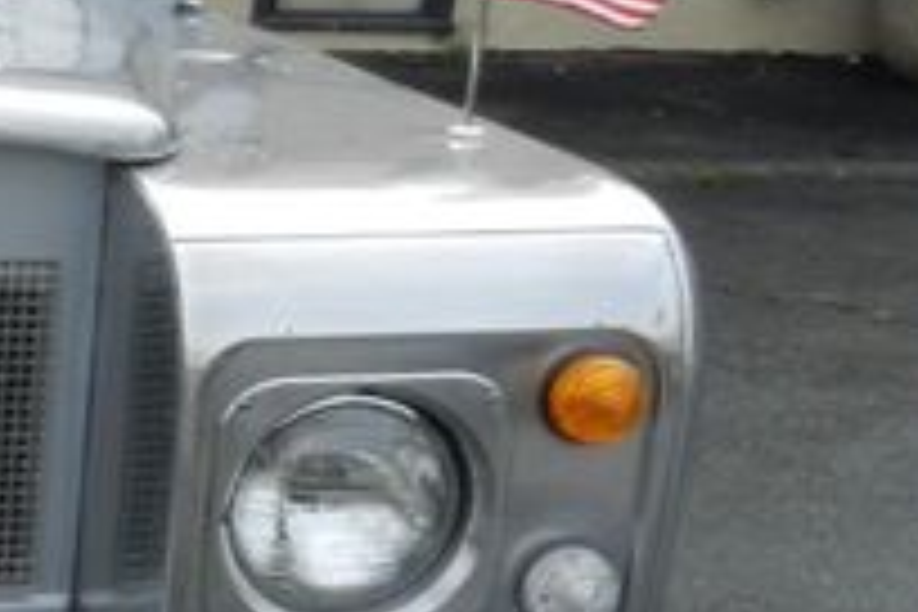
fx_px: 1912
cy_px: 369
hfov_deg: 22.9
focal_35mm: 75
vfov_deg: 18.2
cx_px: -387
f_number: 8
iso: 160
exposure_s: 1/200
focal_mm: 4
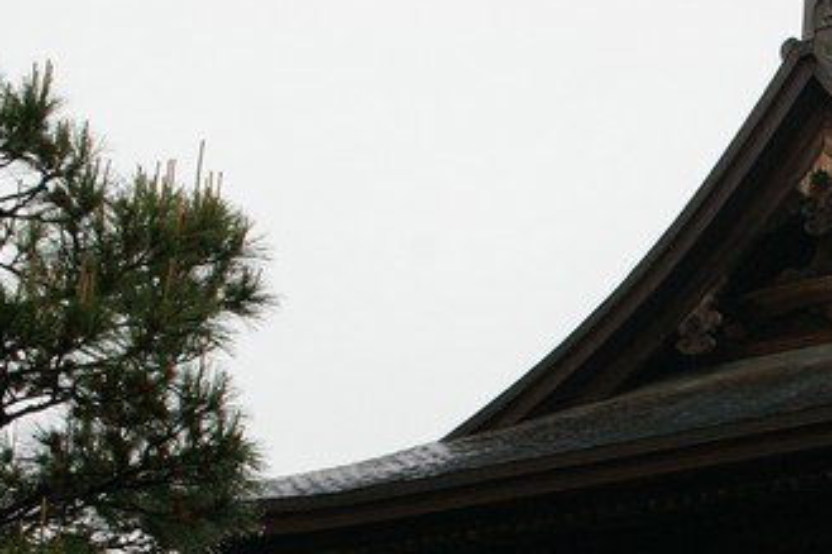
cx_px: 1000
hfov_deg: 18.4
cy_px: 878
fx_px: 2425
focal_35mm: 105
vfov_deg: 12.3
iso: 400
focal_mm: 30
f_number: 11
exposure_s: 1/80
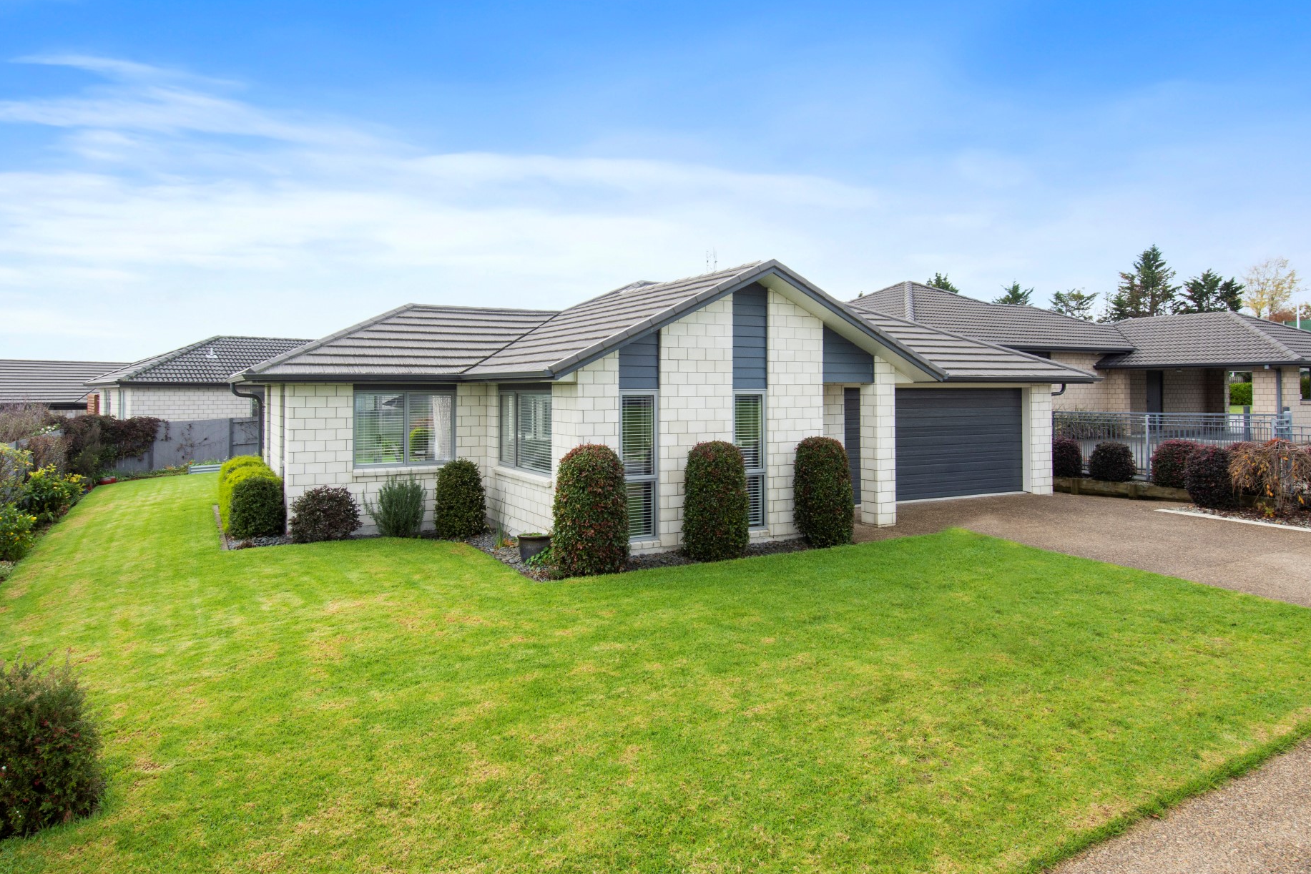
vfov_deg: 57.2
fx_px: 801
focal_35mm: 22
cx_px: 638
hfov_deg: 78.6
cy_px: 430
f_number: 11
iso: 320
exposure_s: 1/200
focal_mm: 14
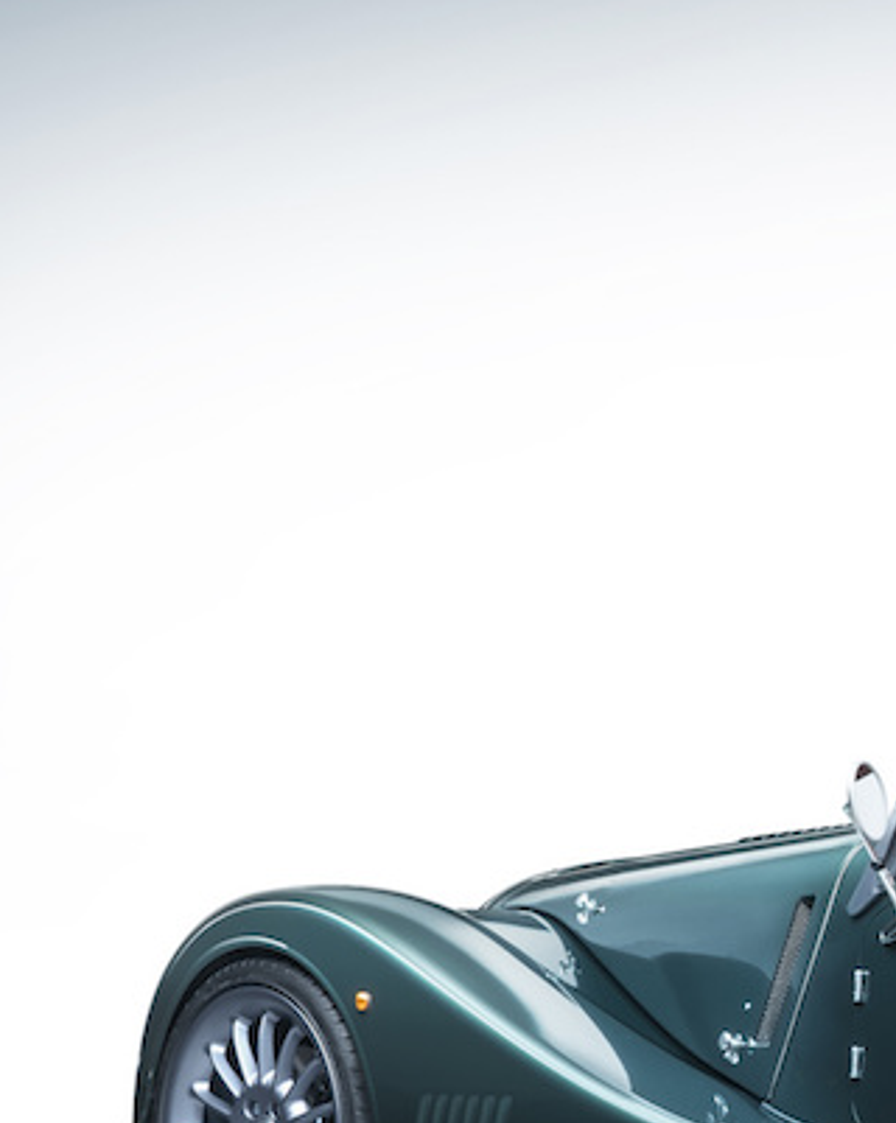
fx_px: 3486
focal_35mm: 105
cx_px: 1095
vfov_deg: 18.0
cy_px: 1011
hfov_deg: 14.2
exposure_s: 1.6
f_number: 8
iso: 50
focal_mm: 35
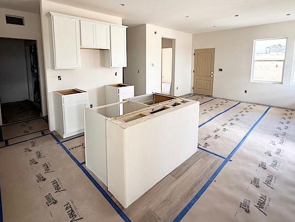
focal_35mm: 19
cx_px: 142
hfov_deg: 84.6
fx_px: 162
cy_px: 81
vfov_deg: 67.4
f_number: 2.2
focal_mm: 2.22
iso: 80
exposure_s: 1/99
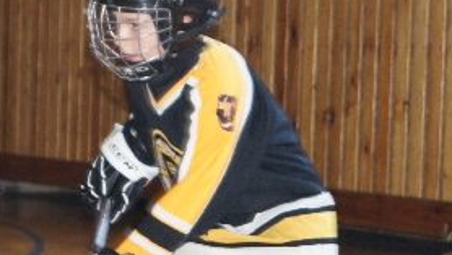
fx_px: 2233
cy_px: 236
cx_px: 210
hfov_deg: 11.6
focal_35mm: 186
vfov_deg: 6.5
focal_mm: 55
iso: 800
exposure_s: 1/80
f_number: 5.6
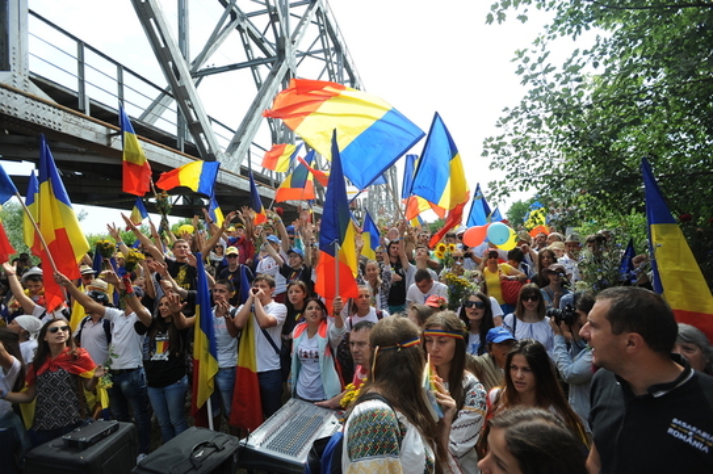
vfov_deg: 70.3
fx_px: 336
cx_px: 356
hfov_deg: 93.3
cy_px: 237
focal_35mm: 17
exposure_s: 1/500
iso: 200
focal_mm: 17
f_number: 5
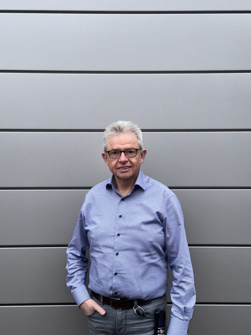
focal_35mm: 48
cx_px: 126
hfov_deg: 30.3
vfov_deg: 39.7
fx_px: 464
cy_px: 168
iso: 40
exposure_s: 1/75
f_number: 1.78
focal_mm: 6.86
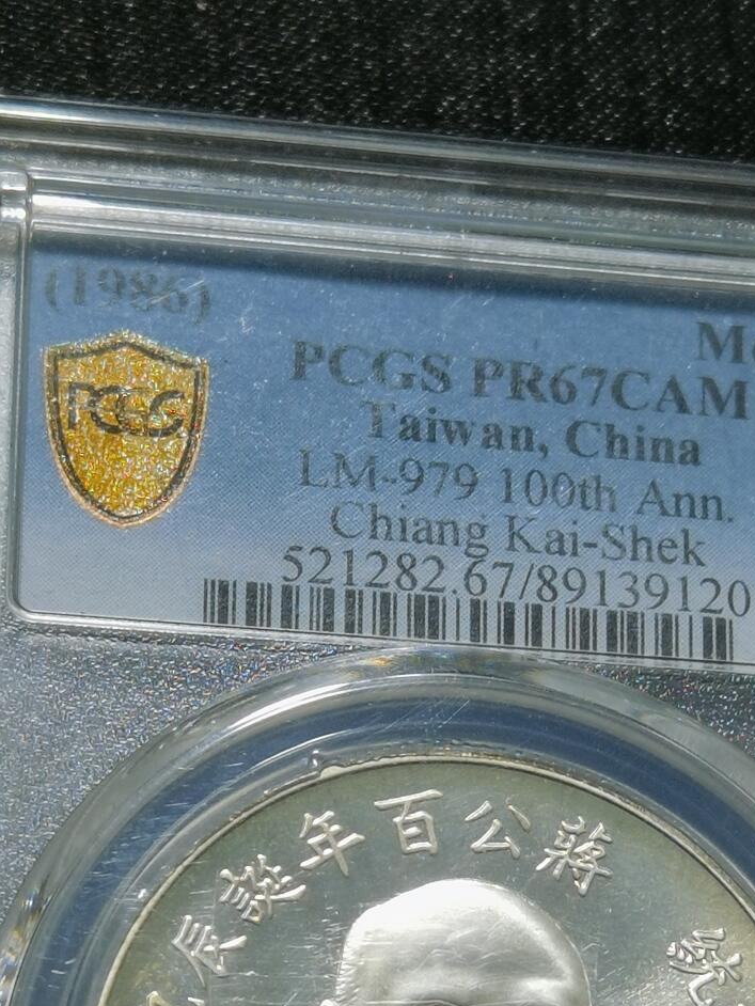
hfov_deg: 11.6
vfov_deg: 15.2
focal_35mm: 128
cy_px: 893
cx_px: 463
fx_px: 3721
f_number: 1.9
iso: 50
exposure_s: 1/100
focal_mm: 6.67
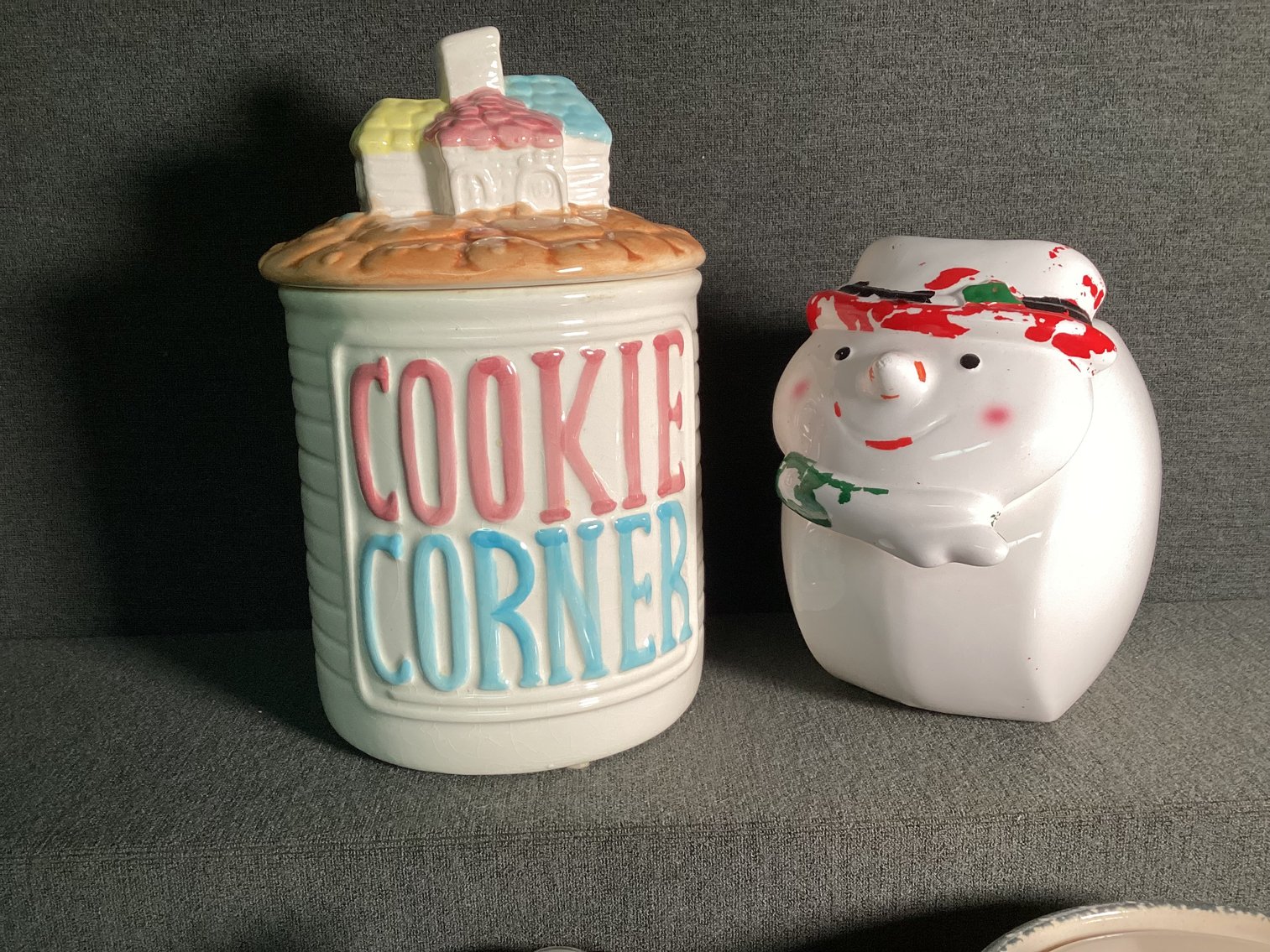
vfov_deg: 45.4
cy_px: 476
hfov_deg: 58.3
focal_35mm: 31
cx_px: 635
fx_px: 1137
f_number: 2.4
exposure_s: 1/60
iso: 125
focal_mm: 3.3
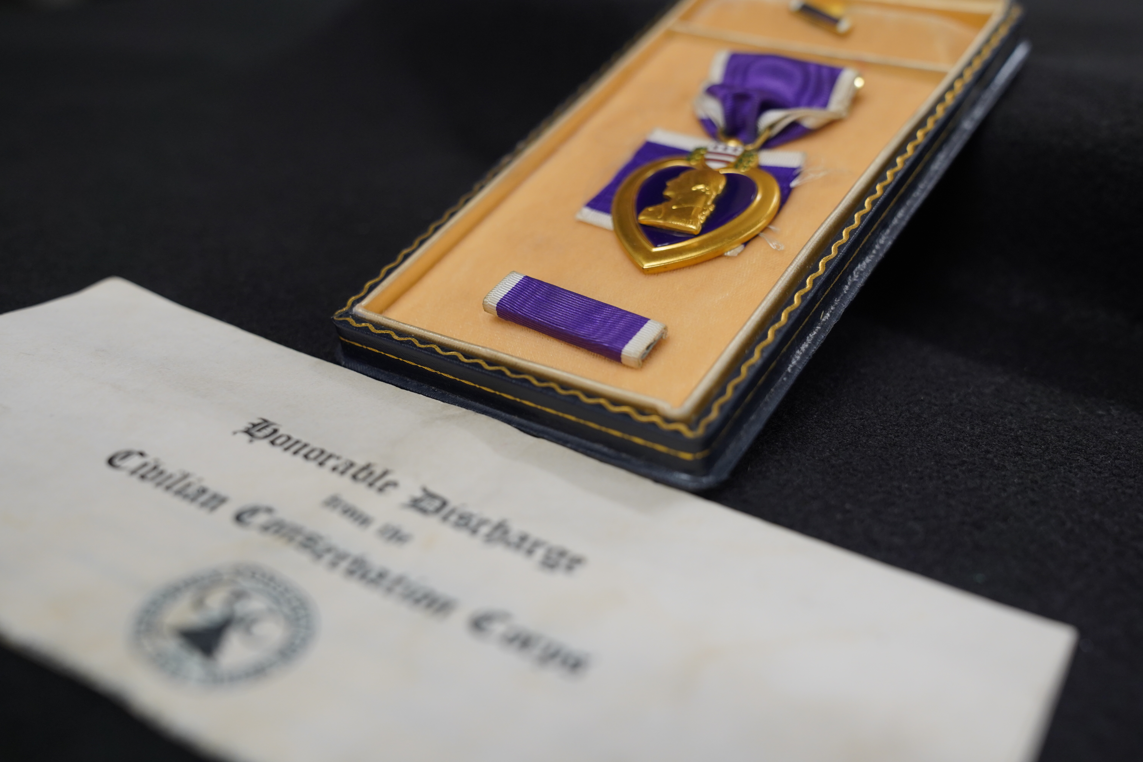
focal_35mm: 41
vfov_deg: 32.6
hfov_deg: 47.4
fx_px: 1302
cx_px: 572
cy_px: 381
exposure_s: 1/160
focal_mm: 41
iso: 1250
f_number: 4
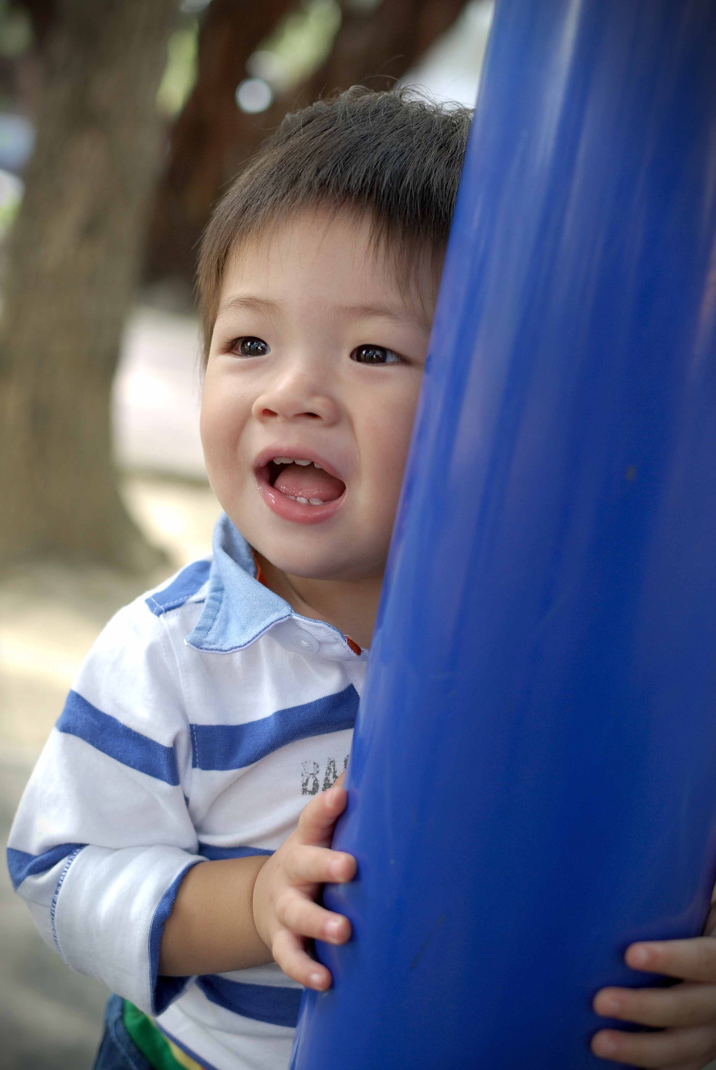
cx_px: 358
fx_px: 1562
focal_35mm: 52
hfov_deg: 25.8
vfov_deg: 37.8
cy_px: 535
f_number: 2.8
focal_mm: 35
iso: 200
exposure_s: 1/200
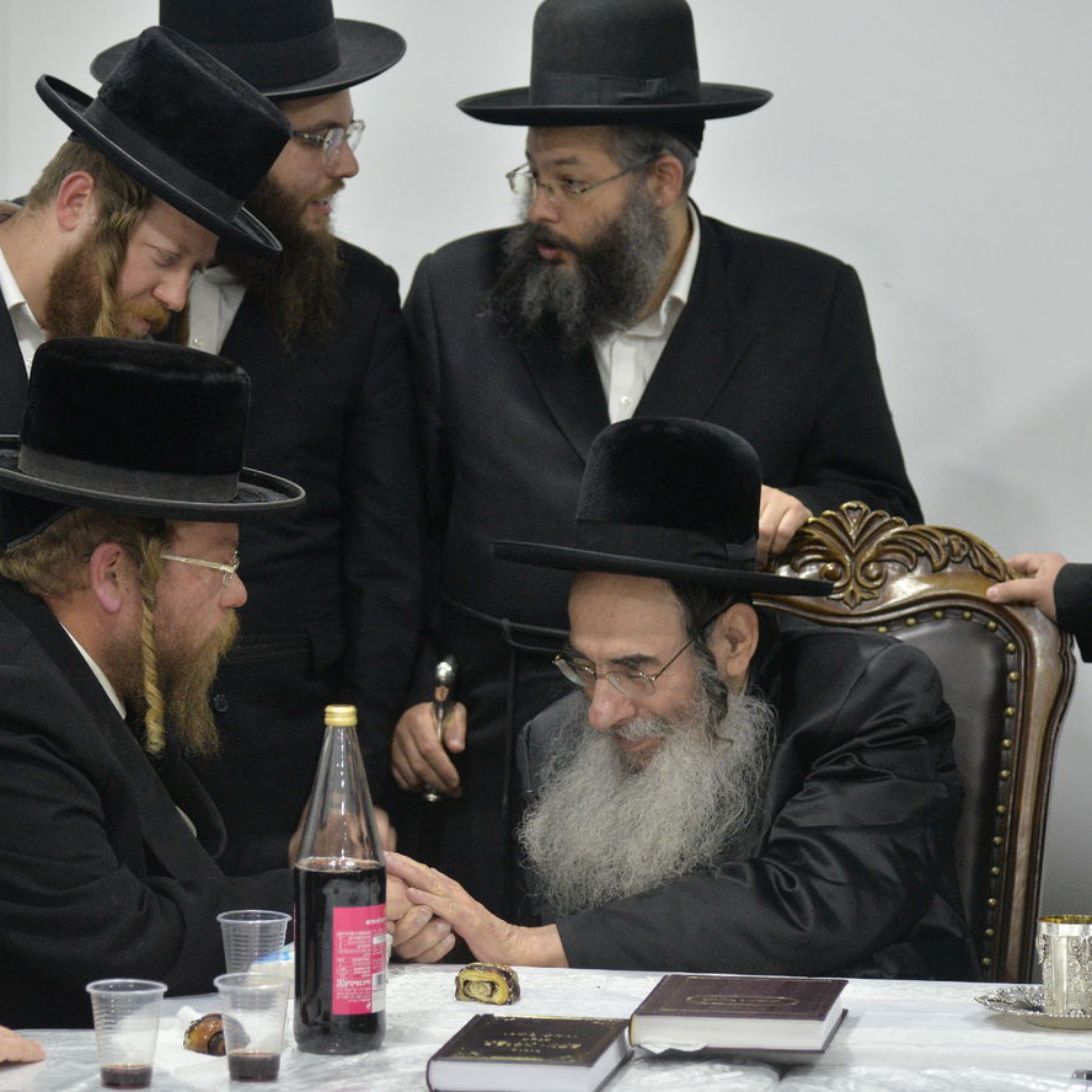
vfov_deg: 13.0
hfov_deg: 13.0
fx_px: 4783
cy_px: 536
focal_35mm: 134
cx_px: 471
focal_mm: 100
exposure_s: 1/100
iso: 2000
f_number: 4
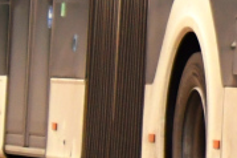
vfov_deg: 2.3
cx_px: 636
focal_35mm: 595
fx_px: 3913
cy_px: -114
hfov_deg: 3.4
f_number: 4.5
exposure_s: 1/1000
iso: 900
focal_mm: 55
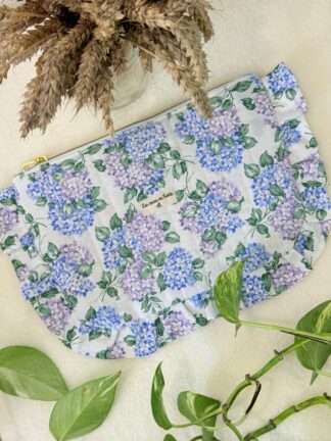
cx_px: 166
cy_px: 220
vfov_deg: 39.7
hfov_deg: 30.3
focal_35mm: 48
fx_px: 612
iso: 125
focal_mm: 6.76
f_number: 1.78
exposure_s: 1/60
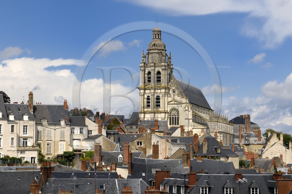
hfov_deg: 22.7
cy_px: 97
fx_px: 729
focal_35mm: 90
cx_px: 146
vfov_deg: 15.1
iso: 100
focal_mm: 60
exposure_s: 1/160
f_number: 13
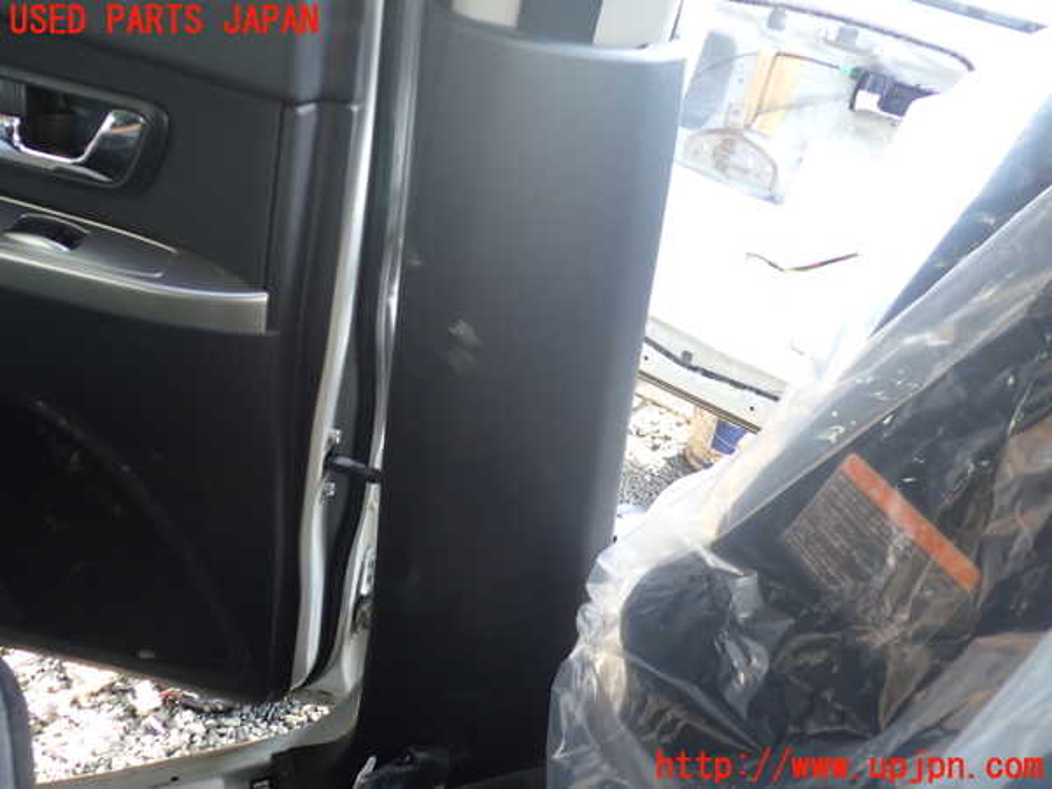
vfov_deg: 46.8
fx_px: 912
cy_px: 394
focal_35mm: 30
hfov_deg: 60.0
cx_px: 526
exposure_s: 1/50
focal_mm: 5.4
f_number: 2.3
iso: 200
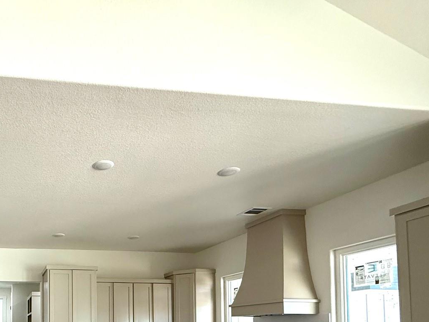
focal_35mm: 28
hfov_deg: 55.1
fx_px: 347
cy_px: 315
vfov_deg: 43.3
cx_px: 43
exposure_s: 1/120
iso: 160
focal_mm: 2.22
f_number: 2.2
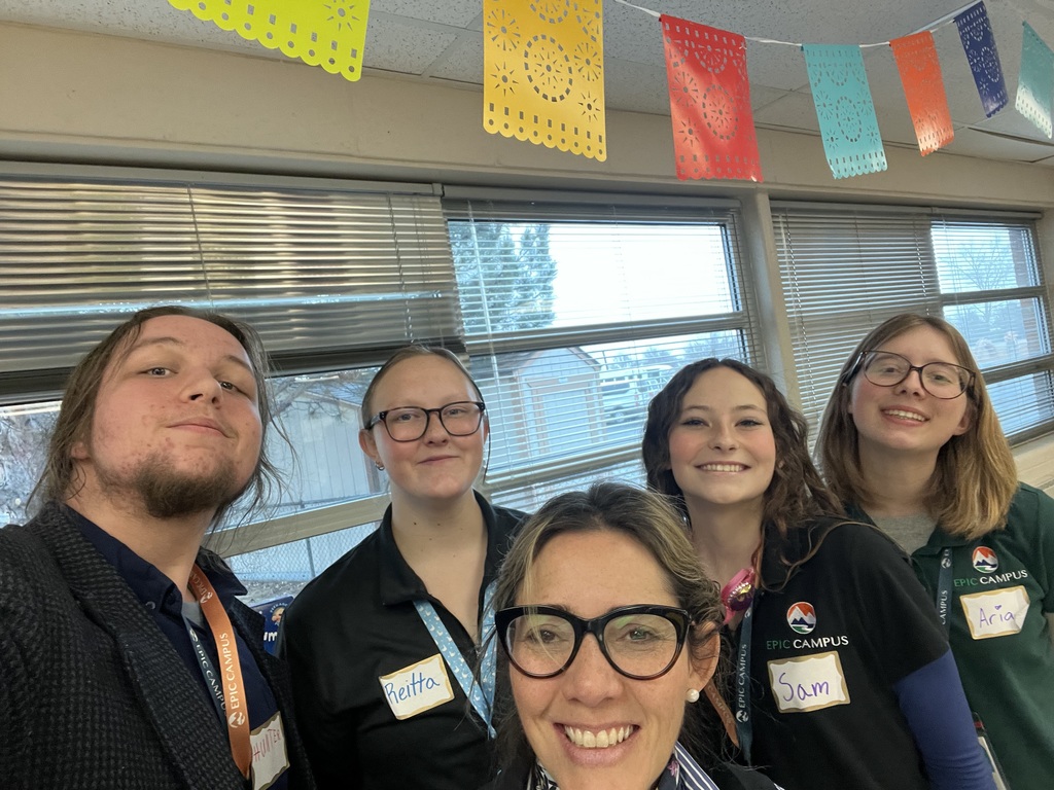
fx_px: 700
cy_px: 395
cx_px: 527
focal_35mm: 23
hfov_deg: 73.9
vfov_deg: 58.9
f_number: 2.2
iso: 200
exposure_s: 1/60
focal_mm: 2.71
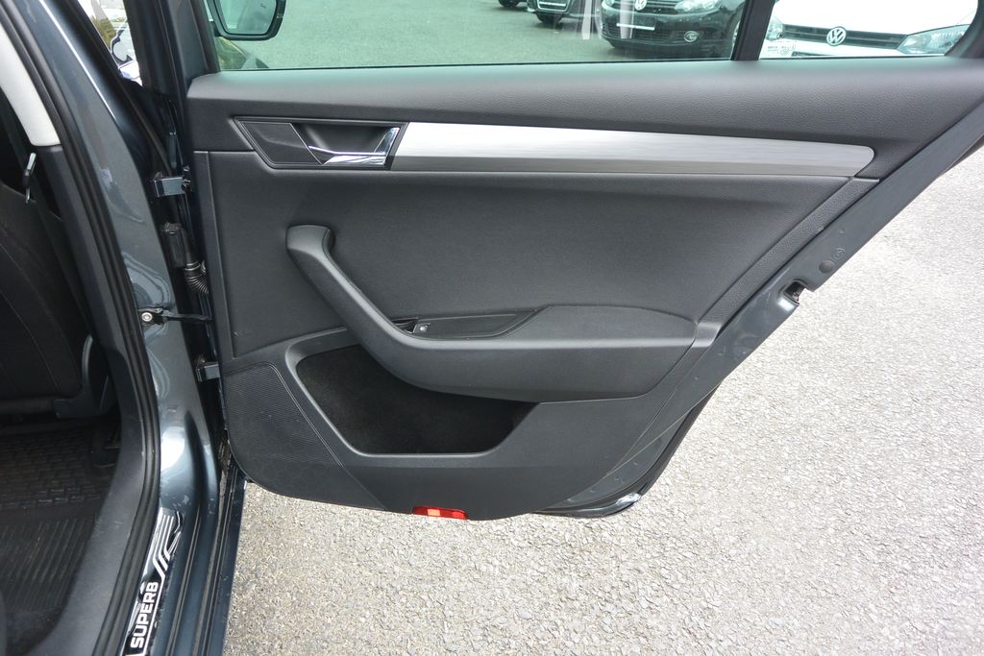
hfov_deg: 67.4
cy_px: 328
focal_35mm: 27
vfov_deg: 47.9
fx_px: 738
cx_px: 492
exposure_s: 1/100
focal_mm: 10
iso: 160
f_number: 3.5
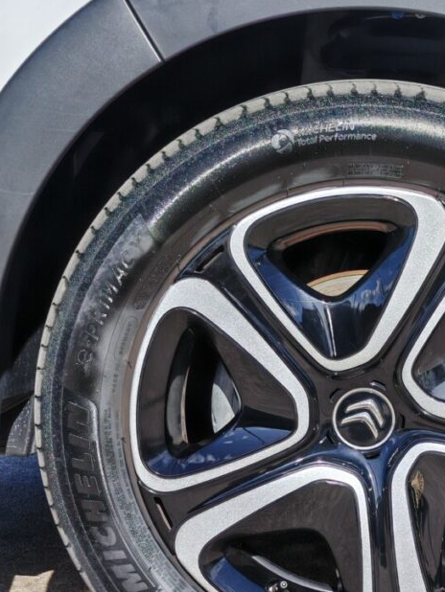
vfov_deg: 11.7
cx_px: 364
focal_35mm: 169
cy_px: 420
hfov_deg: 8.8
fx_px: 2895
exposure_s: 1/310
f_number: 2.6
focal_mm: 15.38
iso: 50
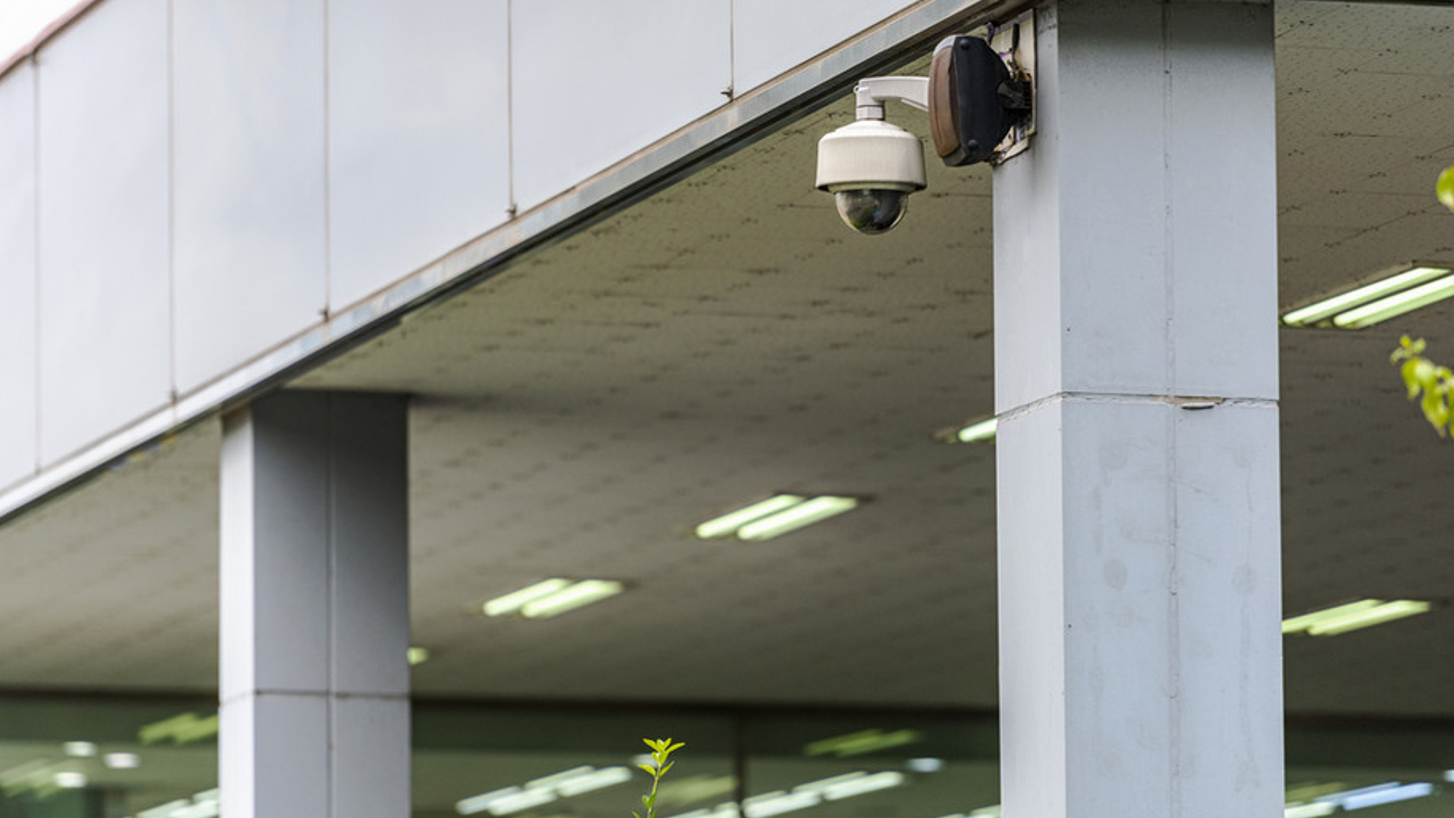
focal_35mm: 220
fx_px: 8481
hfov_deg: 9.8
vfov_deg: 5.5
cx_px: 719
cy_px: 382
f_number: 2.8
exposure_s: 1/1000
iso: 400
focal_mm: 200
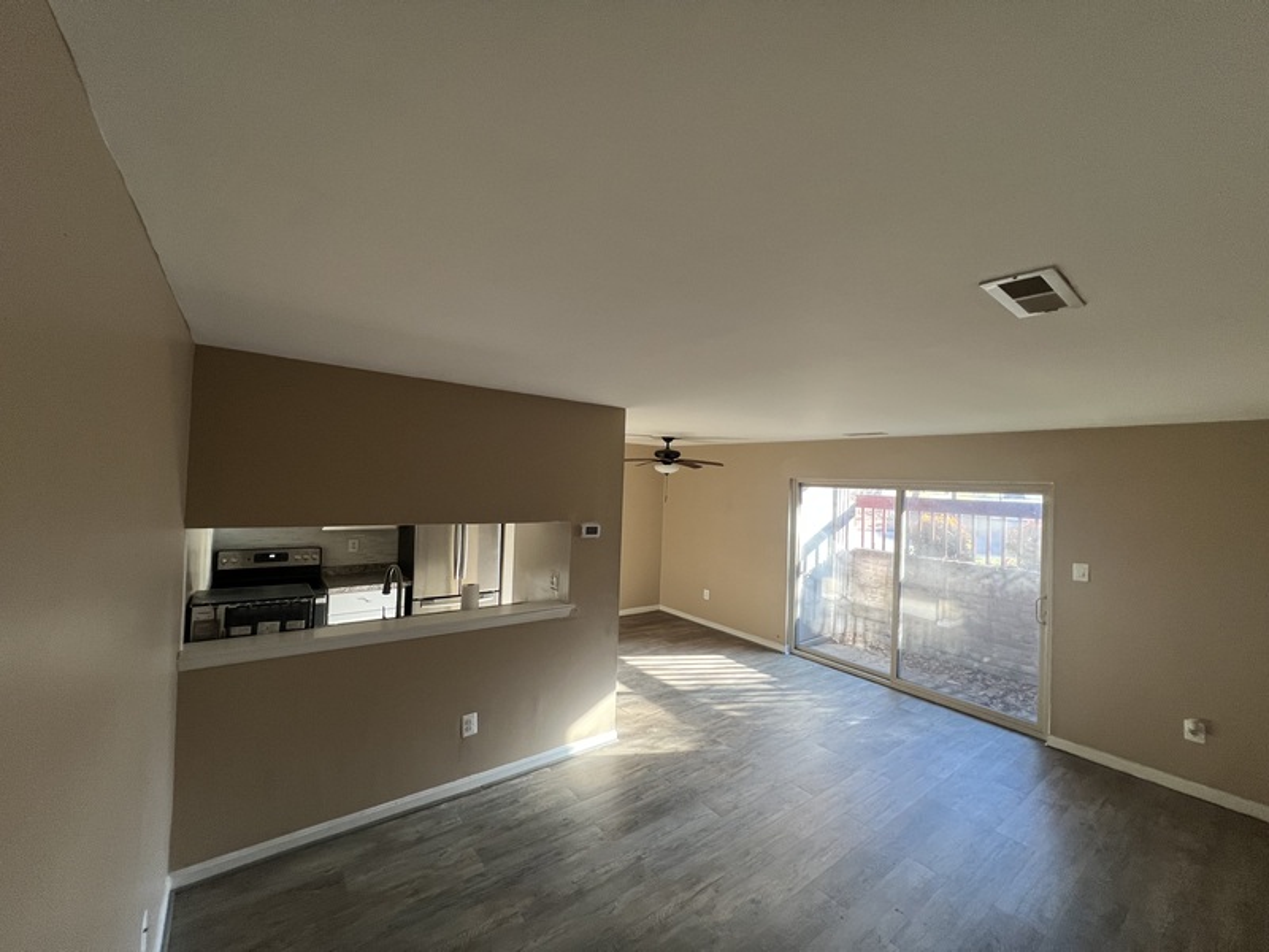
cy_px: 476
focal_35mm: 13
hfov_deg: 106.2
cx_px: 634
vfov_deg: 89.9
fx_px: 477
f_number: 1.8
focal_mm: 1.57
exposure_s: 1/85
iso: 250
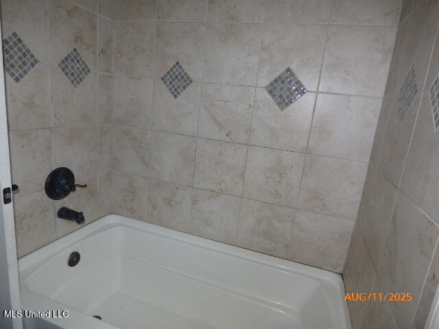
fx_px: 254
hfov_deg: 81.7
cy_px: 164
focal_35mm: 20
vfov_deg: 66.0
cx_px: 220
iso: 100
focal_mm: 3.58
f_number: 2.8
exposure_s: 1/60
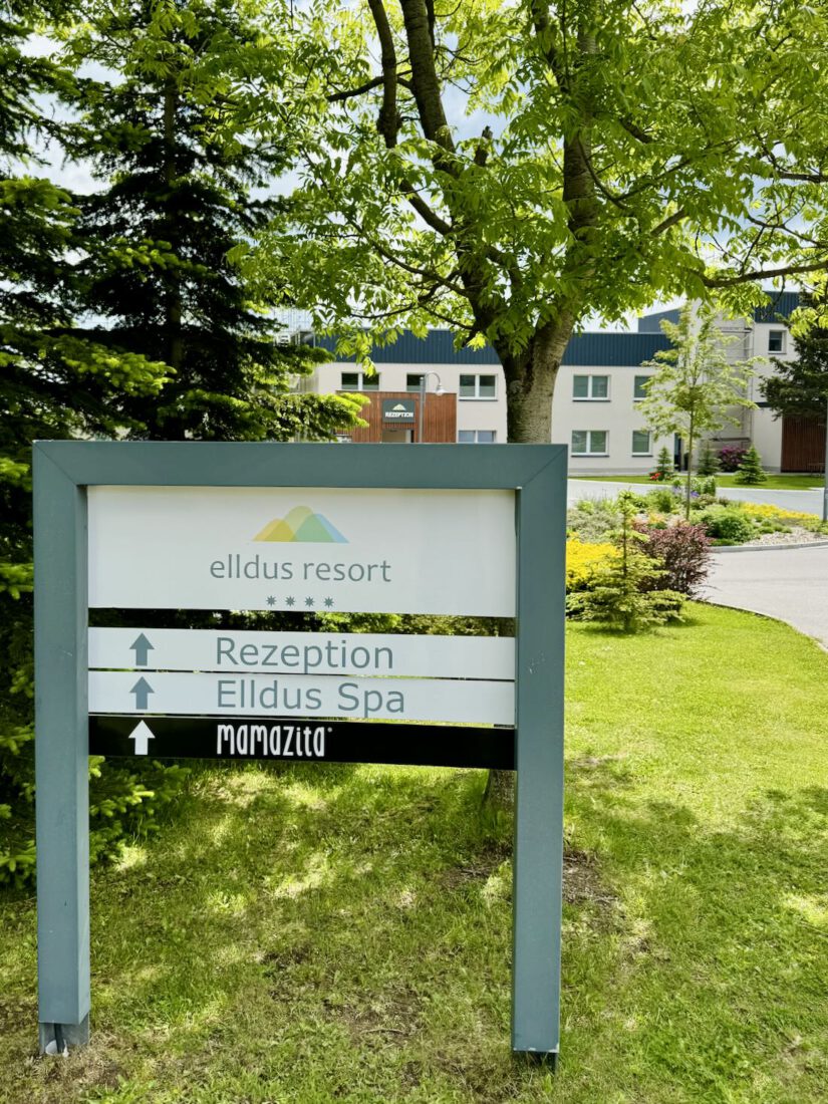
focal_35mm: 24
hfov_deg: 56.8
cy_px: 552
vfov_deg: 71.6
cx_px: 414
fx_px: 765
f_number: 1.78
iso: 80
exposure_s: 1/2506
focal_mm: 6.76
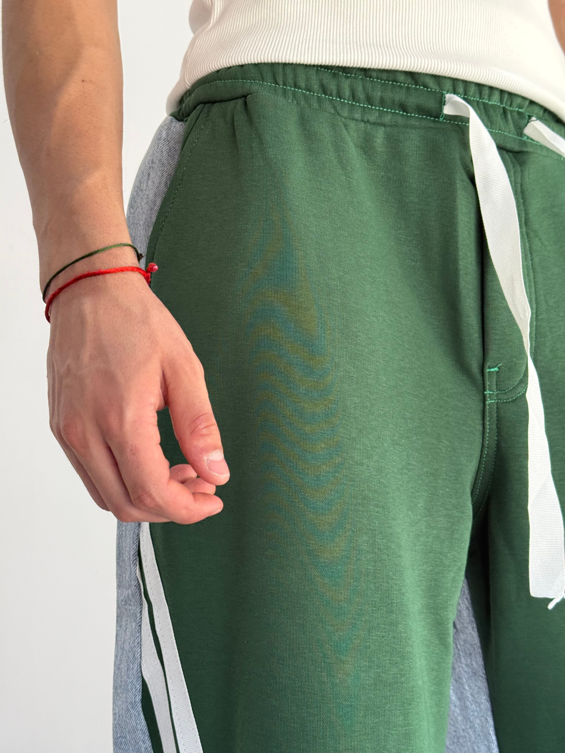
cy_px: 376
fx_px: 1045
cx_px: 282
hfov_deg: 30.3
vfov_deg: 39.7
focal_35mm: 48
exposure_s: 1/242
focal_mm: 6.76
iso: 100
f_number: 1.78
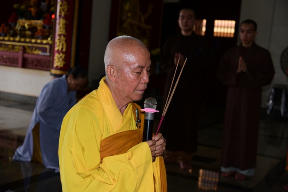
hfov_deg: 38.2
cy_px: 96
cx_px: 144
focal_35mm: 52
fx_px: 416
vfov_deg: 26.0
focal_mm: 52
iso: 320
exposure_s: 1/60
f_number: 4
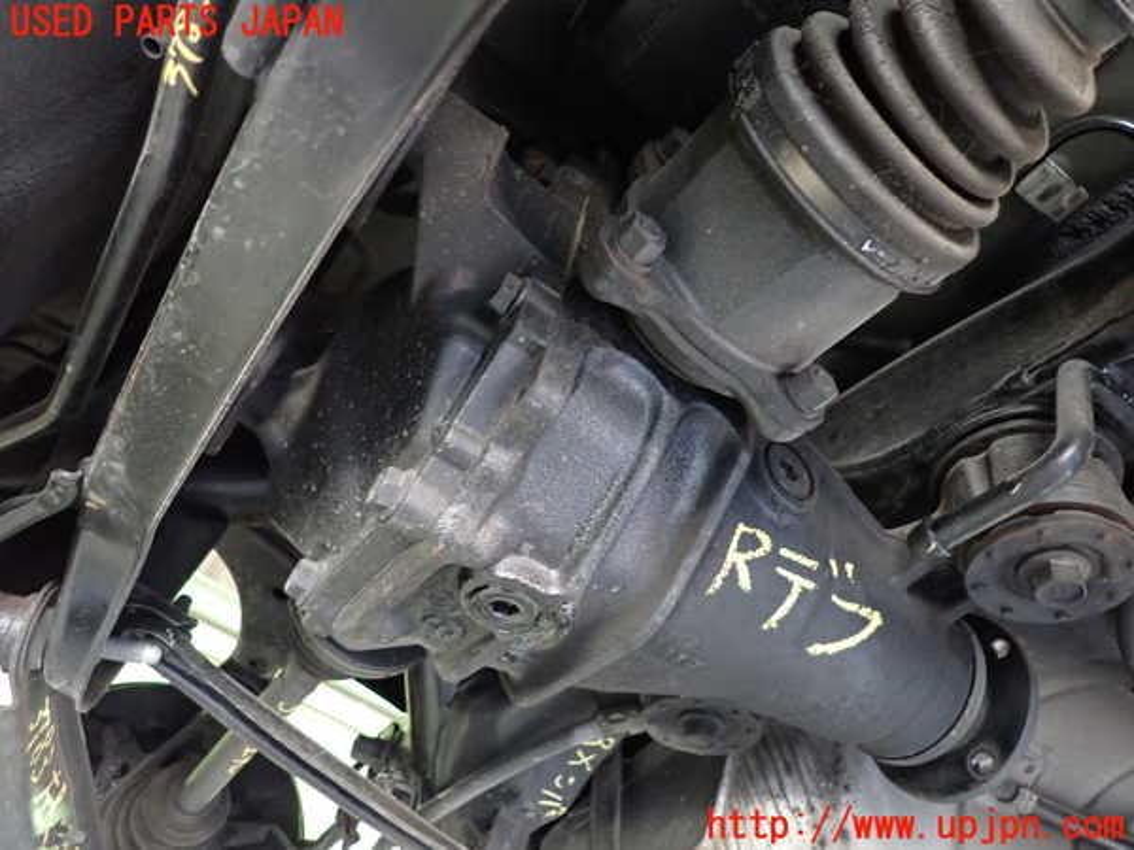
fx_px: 819
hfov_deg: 69.4
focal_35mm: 25
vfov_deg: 54.9
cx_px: 567
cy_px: 425
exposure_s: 1/25
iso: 800
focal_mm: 4.5
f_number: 2
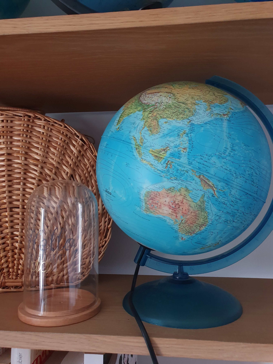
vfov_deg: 67.3
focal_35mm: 26
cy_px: 182
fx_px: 273
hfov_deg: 53.1
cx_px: 136
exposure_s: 1/50
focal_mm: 4.32
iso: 400
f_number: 2.4
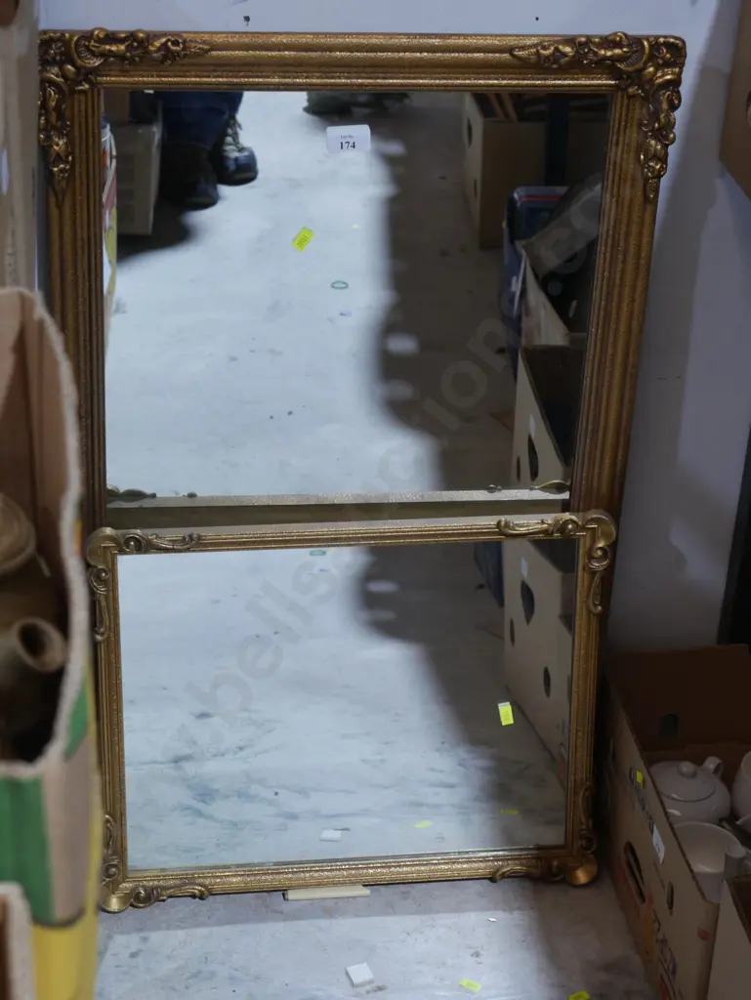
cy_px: 500
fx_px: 2081
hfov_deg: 20.5
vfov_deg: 27.0
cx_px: 376
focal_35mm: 72
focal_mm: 36
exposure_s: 1/80
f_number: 5.5
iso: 1600
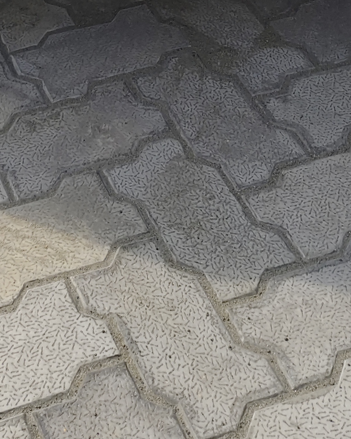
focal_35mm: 96
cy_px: -421
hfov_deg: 15.7
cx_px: -1
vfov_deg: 15.9
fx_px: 1247
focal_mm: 5.56
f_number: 1.88
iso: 50
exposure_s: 1/2439
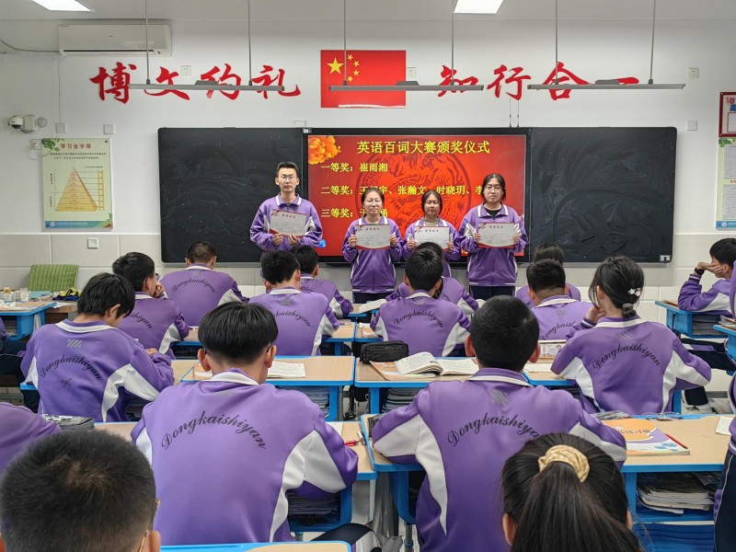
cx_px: 368
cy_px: 276
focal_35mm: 38
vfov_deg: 37.7
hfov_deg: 49.0
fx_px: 808
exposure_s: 1/100
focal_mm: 5.54
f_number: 1.8
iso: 100
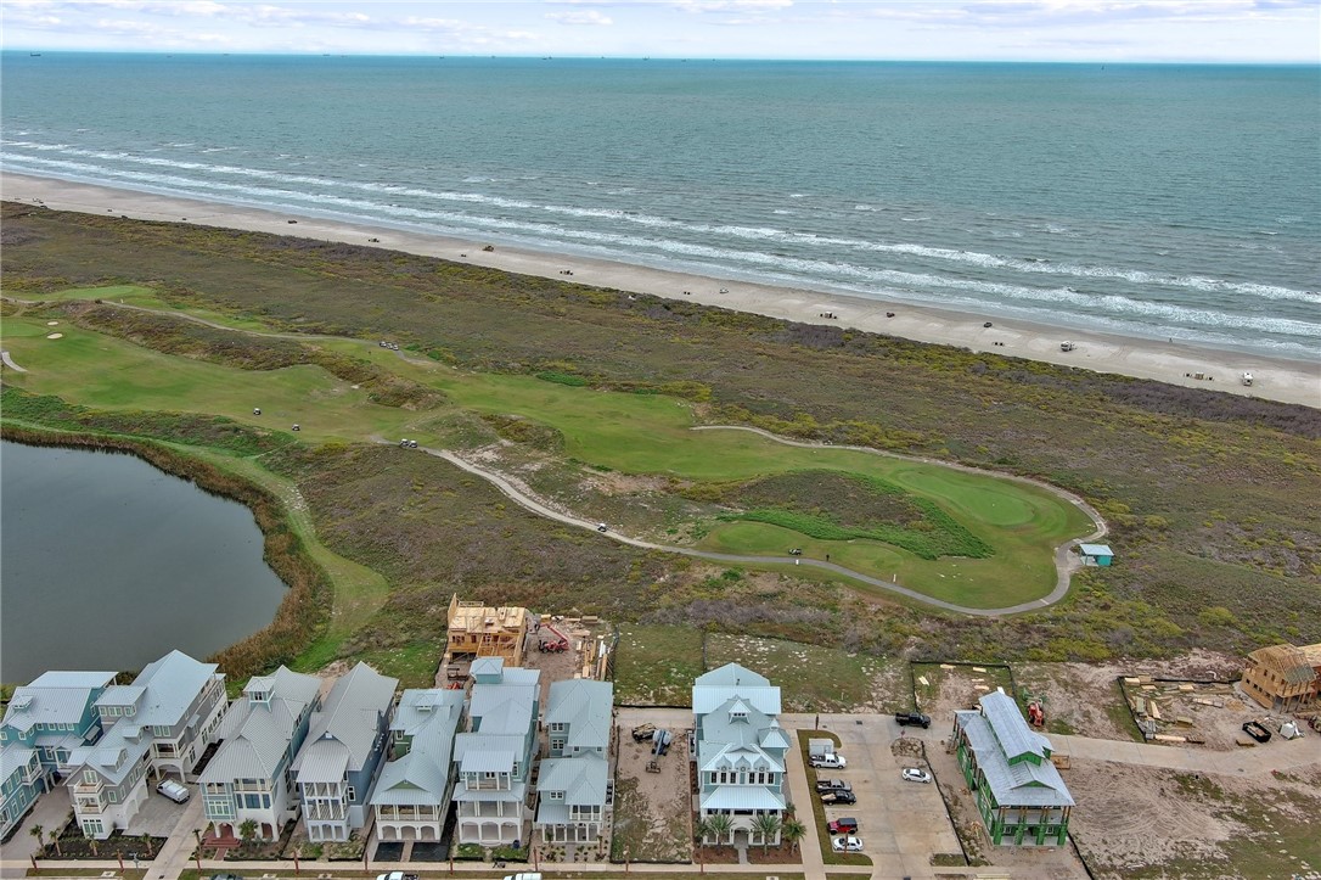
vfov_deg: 44.9
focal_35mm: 29
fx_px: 1064
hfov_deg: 63.7
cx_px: 660
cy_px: 440
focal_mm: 10.57
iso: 100
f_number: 2.8
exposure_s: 1/750
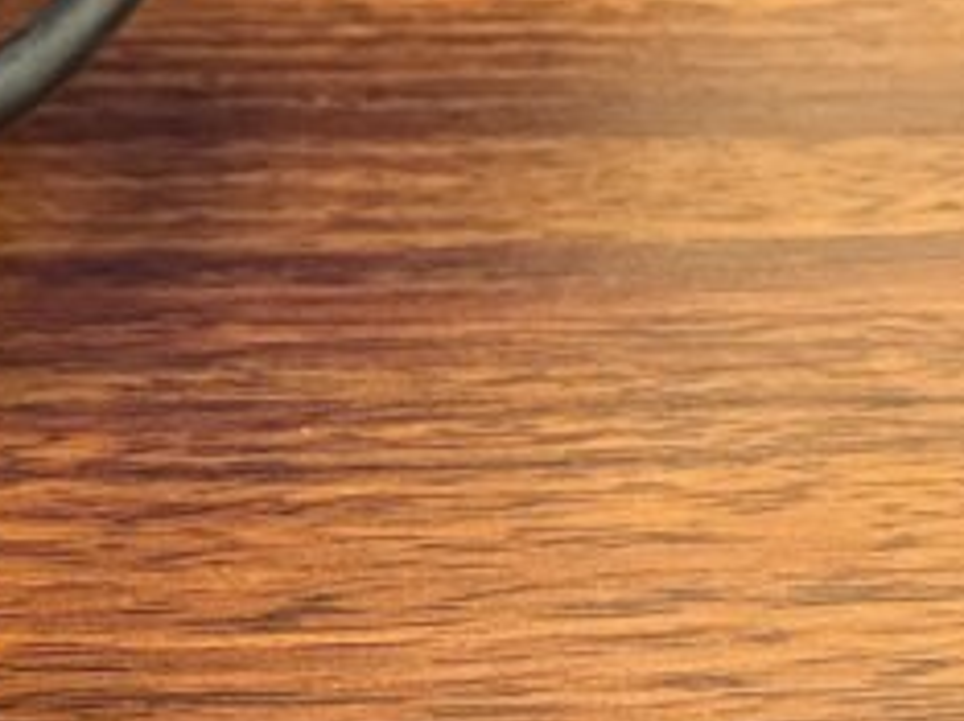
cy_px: -387
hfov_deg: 13.9
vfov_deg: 12.3
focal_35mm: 114
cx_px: -1116
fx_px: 3171
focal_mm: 5.1
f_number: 1.6
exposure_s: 1/60
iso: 500
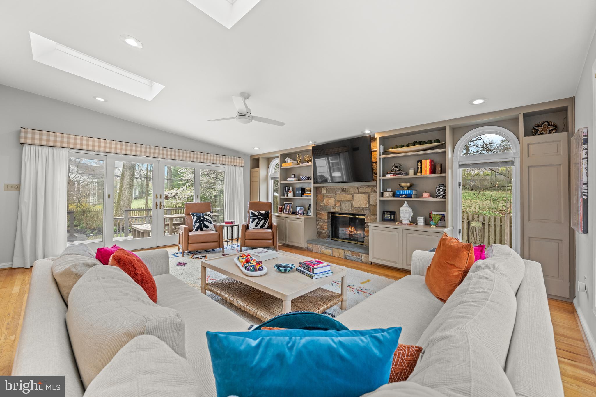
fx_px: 232
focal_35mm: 14
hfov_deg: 104.3
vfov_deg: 81.2
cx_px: 298
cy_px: 198
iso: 640
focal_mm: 14
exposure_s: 1/10
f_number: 7.1
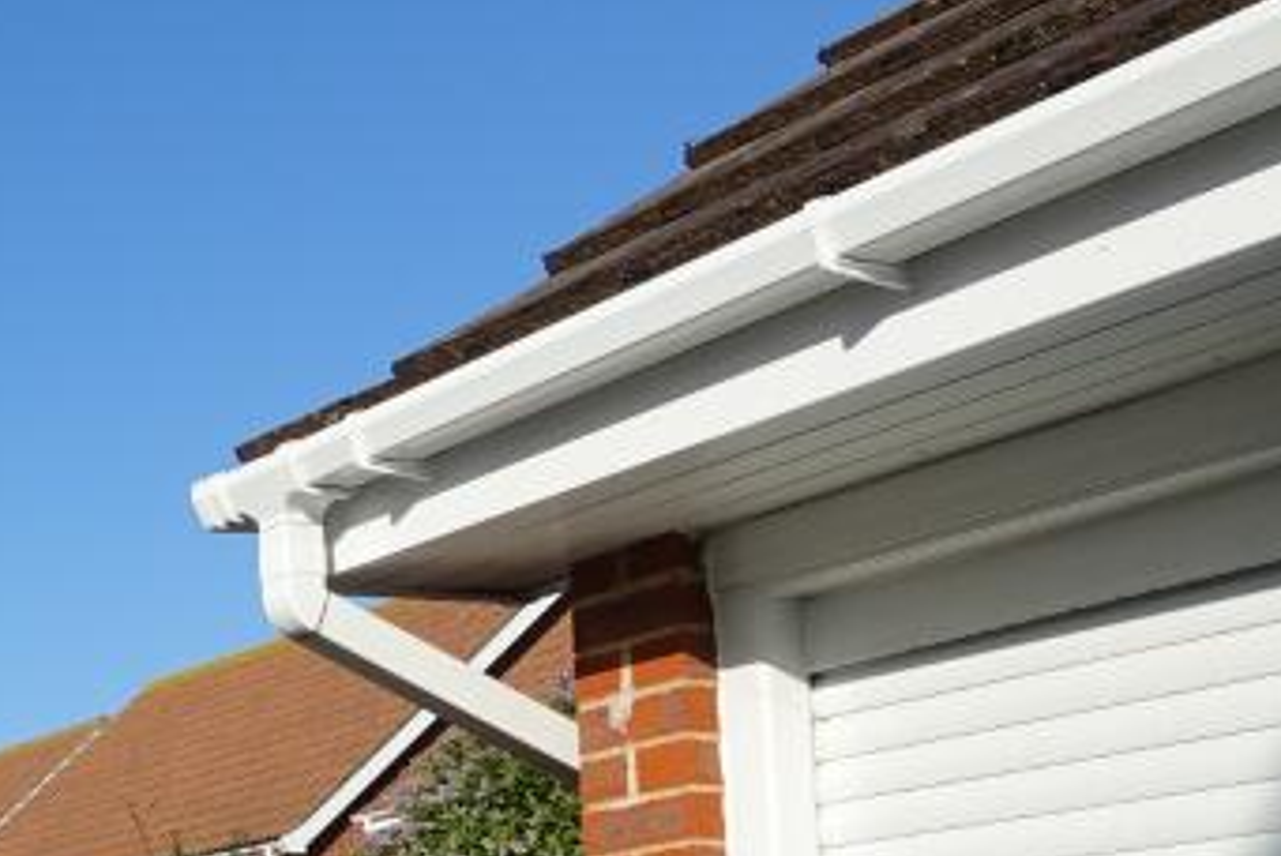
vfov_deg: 18.2
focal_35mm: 72
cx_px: -507
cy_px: 974
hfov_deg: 23.7
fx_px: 2564
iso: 100
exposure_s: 1/1000
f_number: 4
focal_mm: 8.8
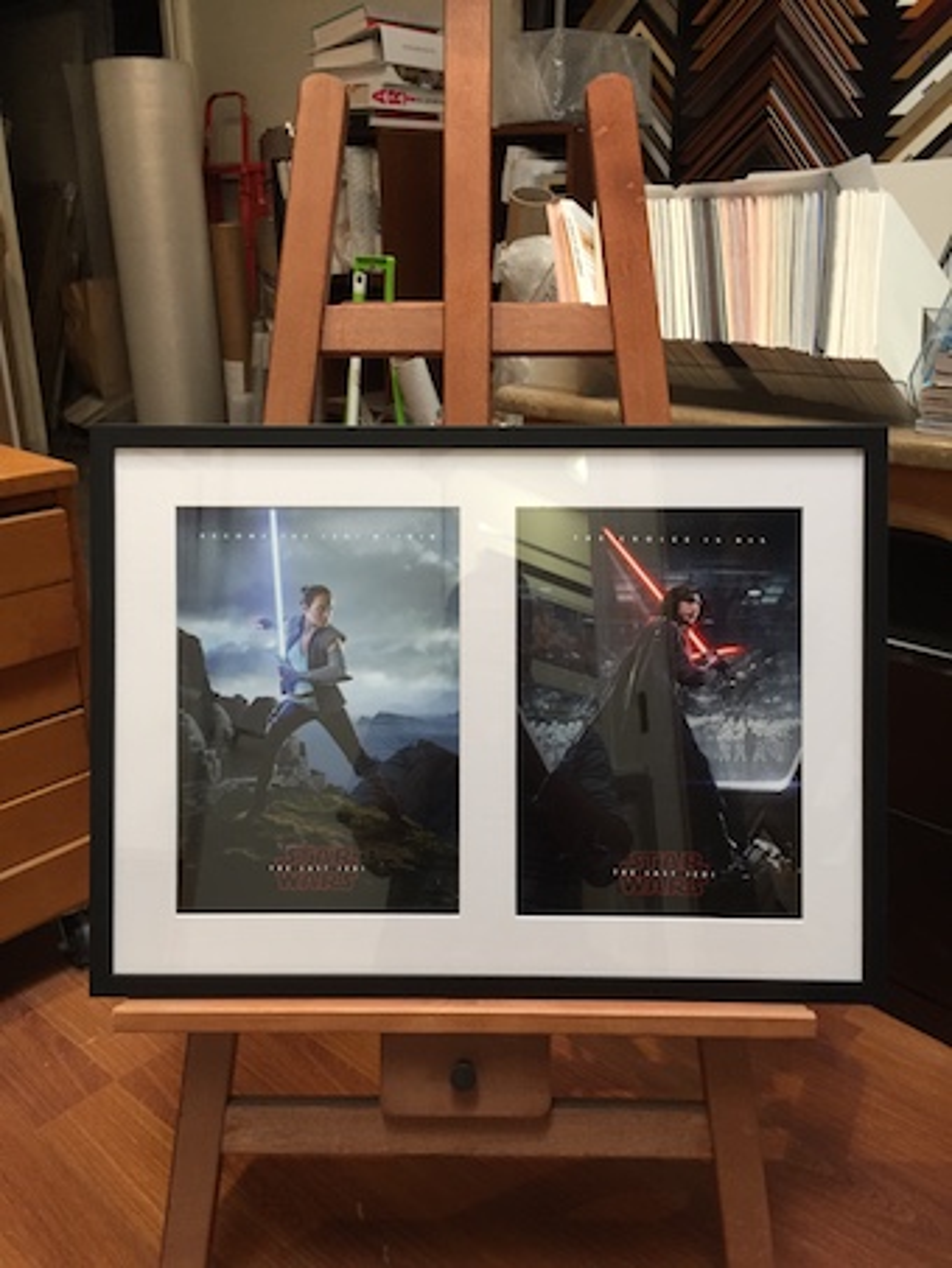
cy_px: 634
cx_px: 476
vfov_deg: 61.6
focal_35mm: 29
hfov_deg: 48.2
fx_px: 1063
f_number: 2.2
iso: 160
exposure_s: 1/33
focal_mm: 4.15
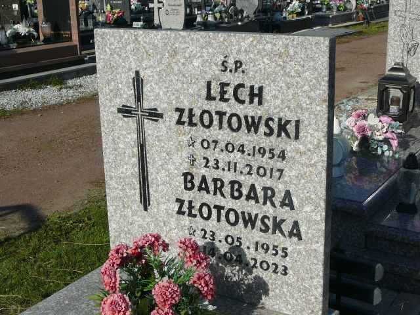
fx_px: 631
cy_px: 158
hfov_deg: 36.8
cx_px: 210
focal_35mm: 52
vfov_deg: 28.0
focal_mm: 7.8
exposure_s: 1/500
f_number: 5.6
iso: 80
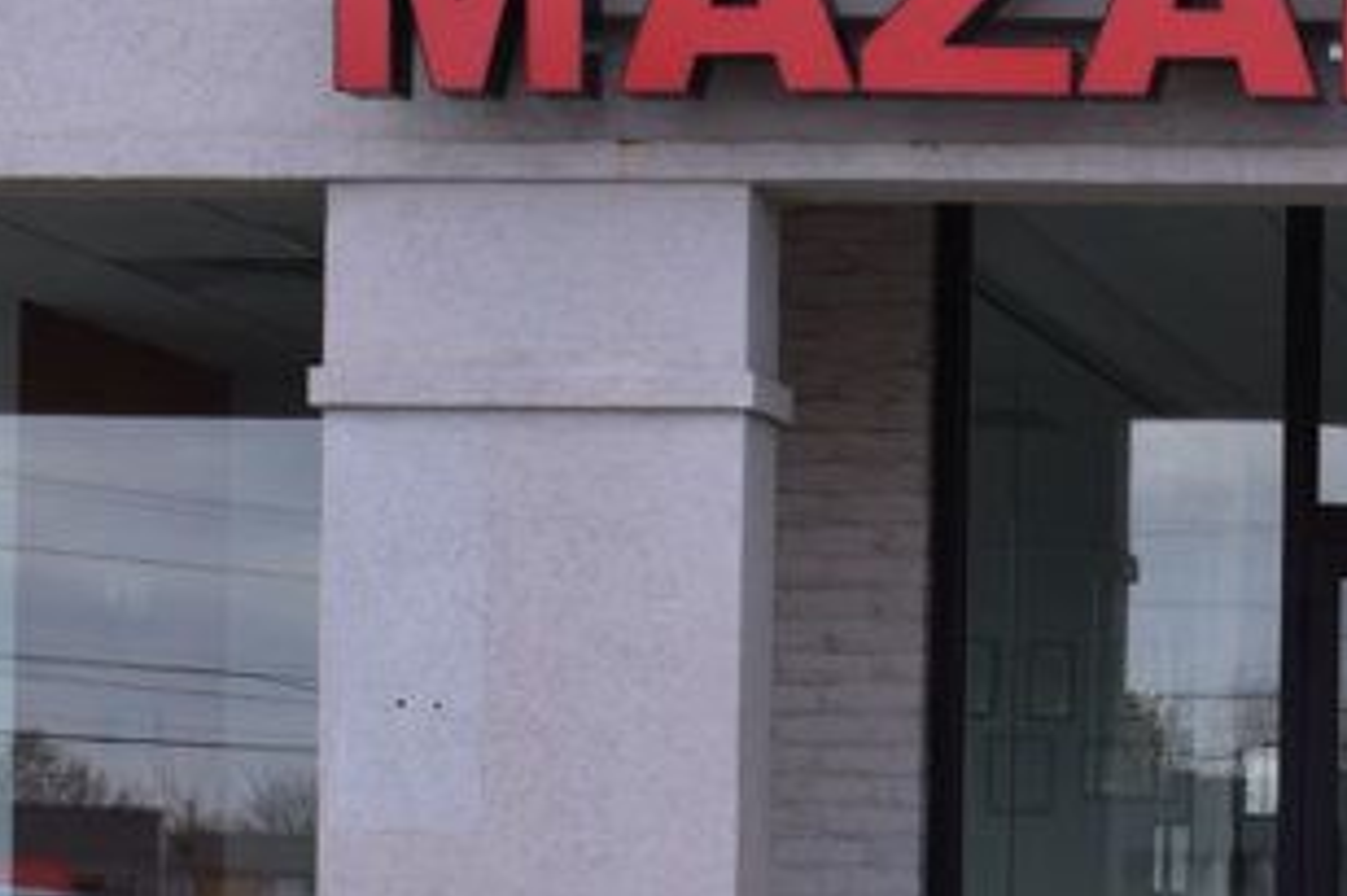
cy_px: 1136
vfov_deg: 10.0
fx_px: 5036
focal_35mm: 135
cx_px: 1784
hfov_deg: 14.5
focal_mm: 27
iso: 400
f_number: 10
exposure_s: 1/250
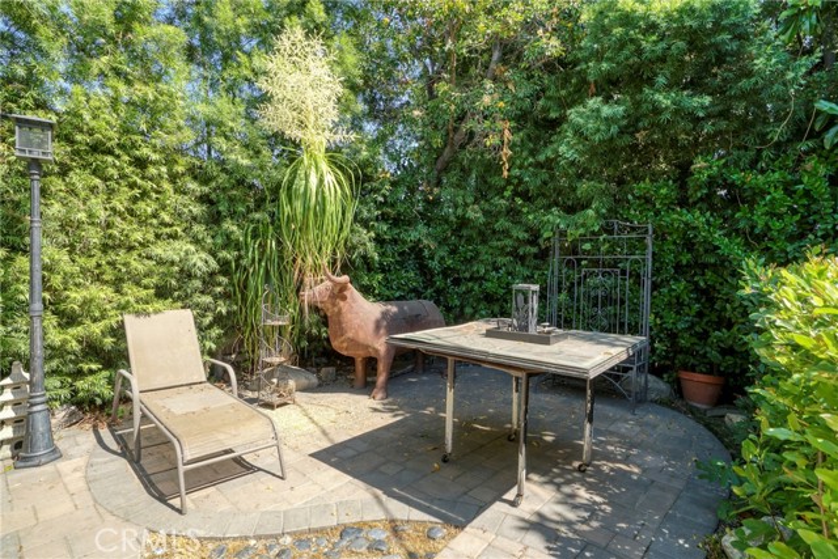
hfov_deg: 95.0
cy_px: 280
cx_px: 419
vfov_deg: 72.1
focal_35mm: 16
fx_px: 384
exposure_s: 1/30
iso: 100
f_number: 22
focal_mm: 11
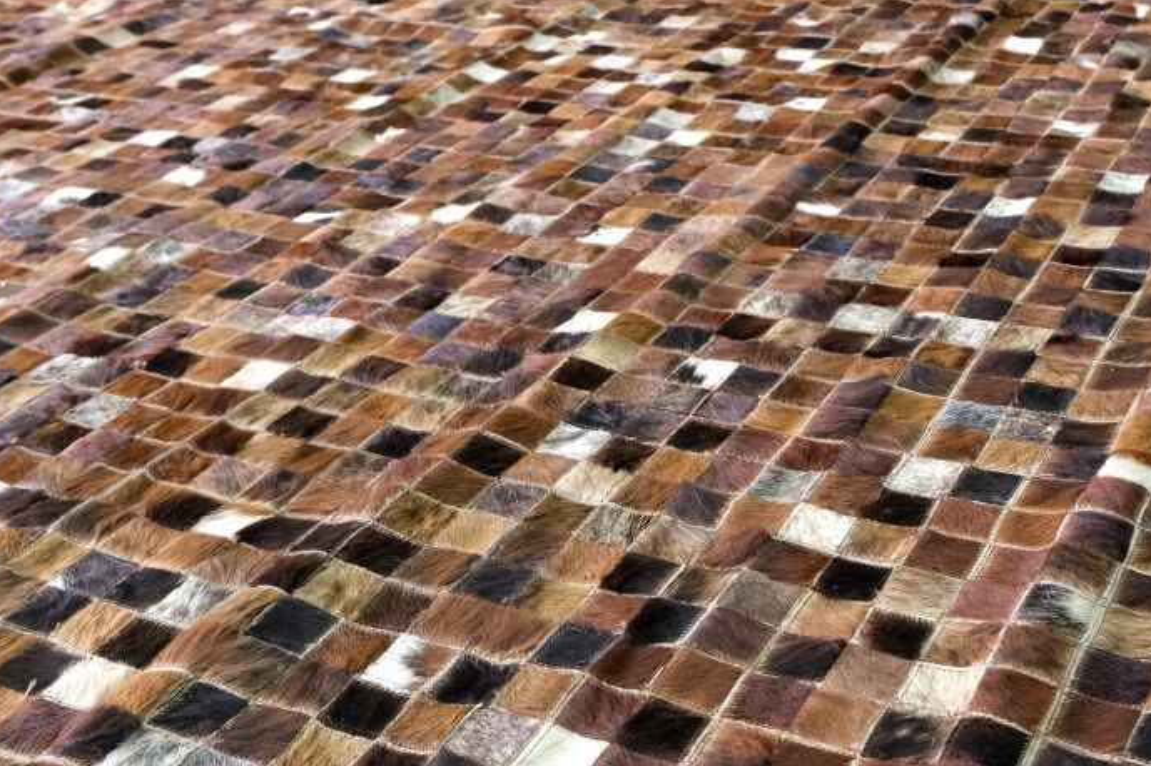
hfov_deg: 40.8
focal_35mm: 48
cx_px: 725
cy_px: 436
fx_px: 1534
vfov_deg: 28.0
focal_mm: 17.1
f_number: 4
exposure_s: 1/26
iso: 1600
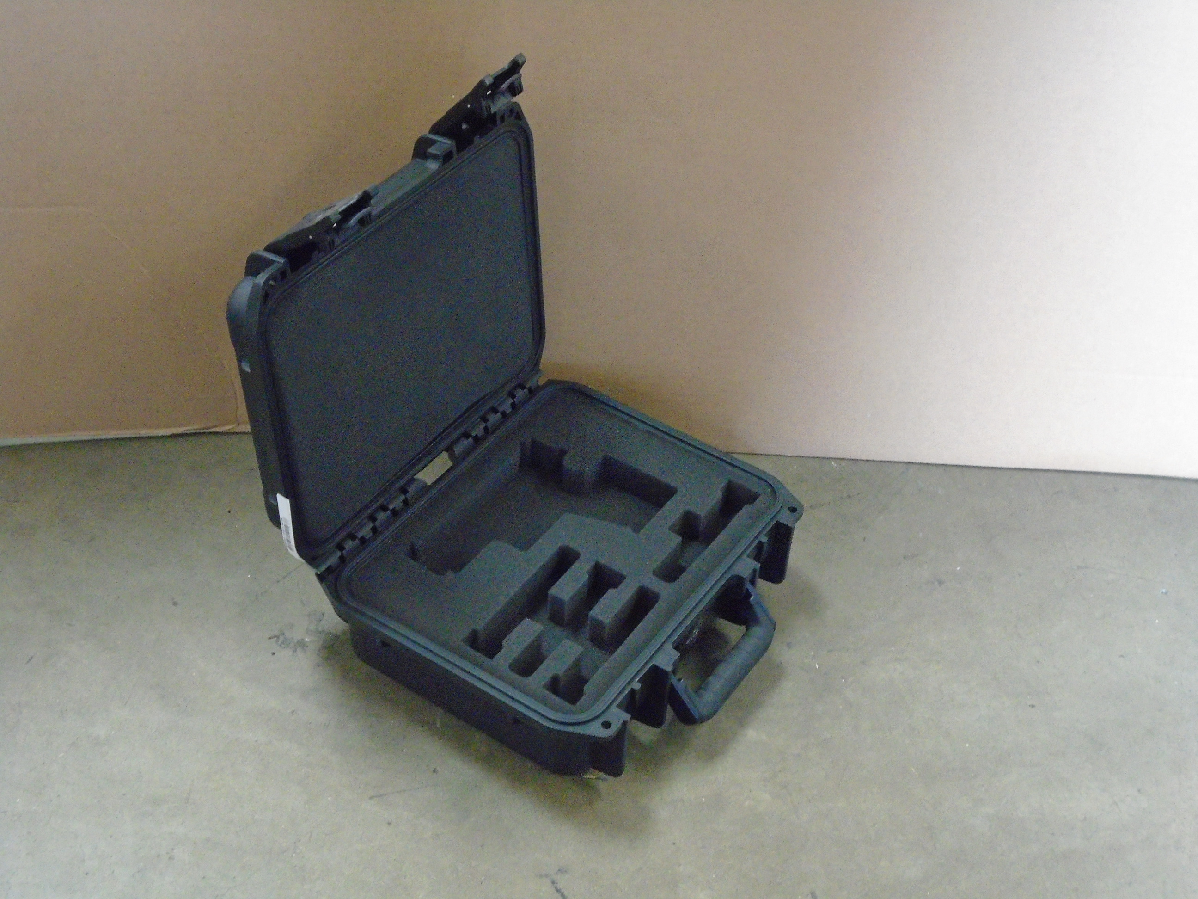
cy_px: 450
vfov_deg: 29.7
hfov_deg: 38.9
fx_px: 1696
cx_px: 599
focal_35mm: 49
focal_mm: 8.7
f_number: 4.5
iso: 800
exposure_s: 1/15
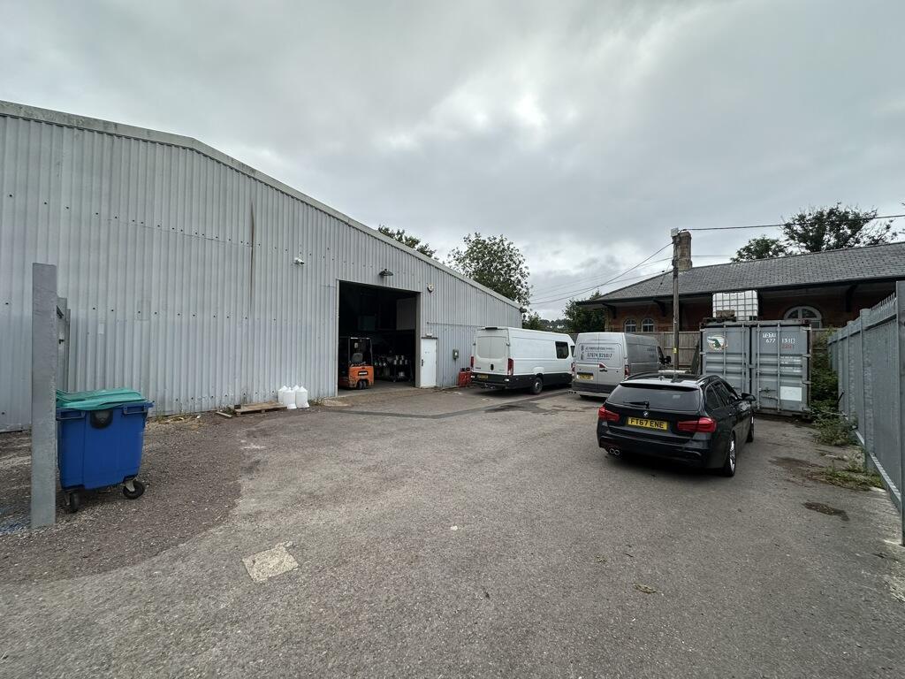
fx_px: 366
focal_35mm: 14
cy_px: 340
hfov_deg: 102.1
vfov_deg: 85.7
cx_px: 452
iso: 50
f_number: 2.2
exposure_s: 1/1416
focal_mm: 2.22
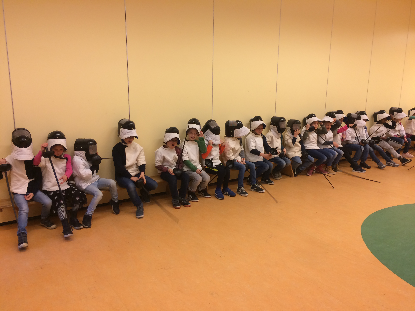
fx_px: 348
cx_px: 208
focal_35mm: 29
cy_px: 156
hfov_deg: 61.7
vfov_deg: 48.2
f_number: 2.2
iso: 125
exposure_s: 1/33
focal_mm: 4.15
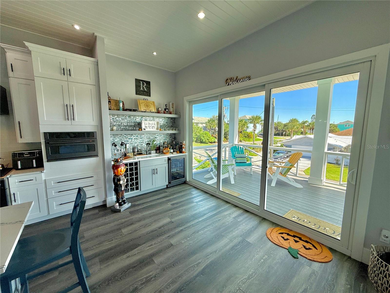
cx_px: 195
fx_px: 158
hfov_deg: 102.1
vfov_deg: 85.7
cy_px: 146
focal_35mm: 14
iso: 64
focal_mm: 2.22
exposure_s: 1/442
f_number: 2.2
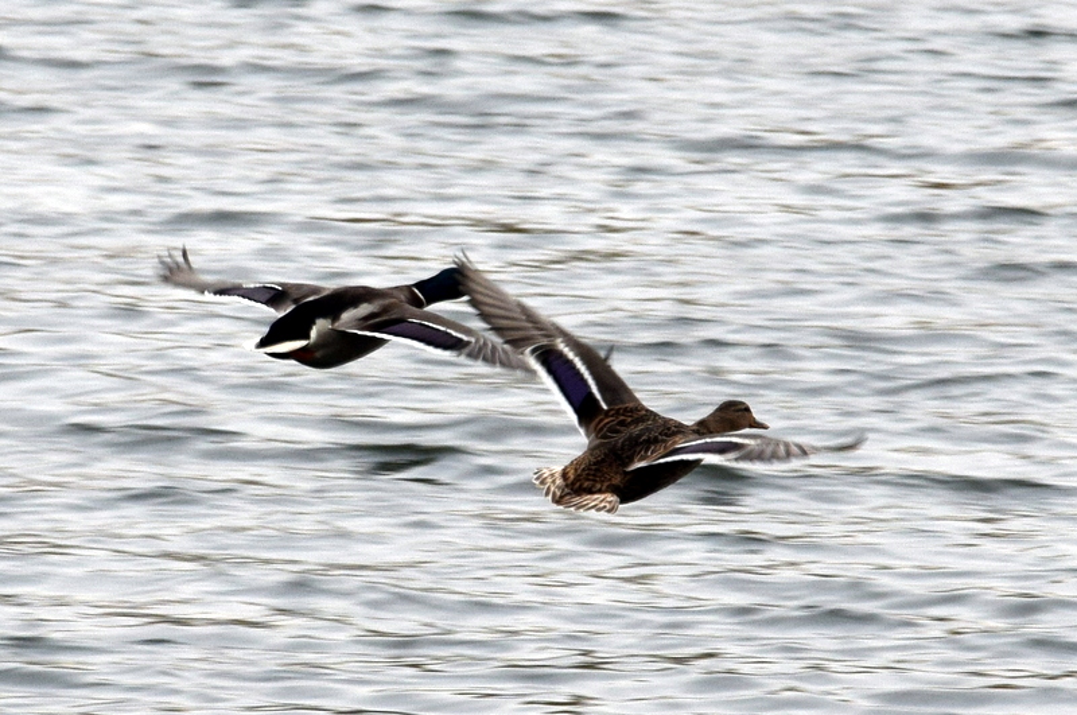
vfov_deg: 8.7
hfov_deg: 13.1
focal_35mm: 158
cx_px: 538
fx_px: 4705
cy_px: 358
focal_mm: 105
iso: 400
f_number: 8
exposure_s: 1/250
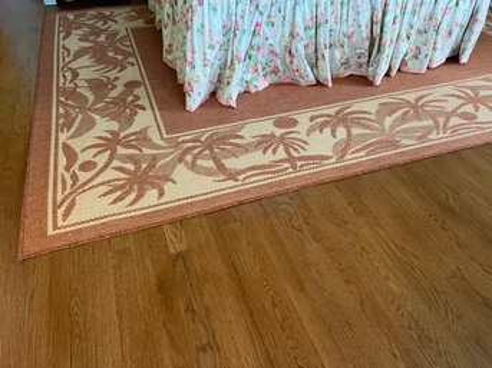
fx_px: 369
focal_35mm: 26
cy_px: 184
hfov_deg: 67.3
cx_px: 246
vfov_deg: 53.0
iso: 250
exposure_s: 1/60
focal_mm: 5.7
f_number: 1.5
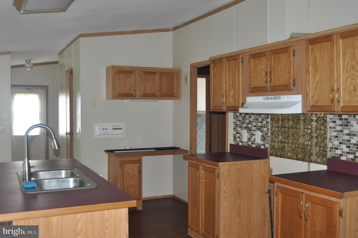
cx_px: 179
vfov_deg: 36.8
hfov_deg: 53.2
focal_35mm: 36
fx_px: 358
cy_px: 119
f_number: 3.8
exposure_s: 1/60
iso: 800
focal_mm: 24
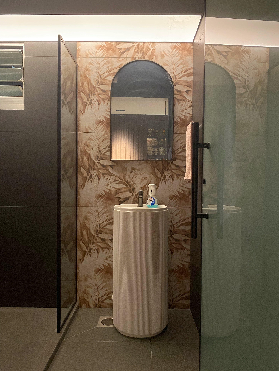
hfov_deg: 53.1
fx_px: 279
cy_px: 186
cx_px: 140
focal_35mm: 26
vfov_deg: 67.3
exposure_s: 1/30
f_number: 1.8
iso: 640
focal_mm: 4.25
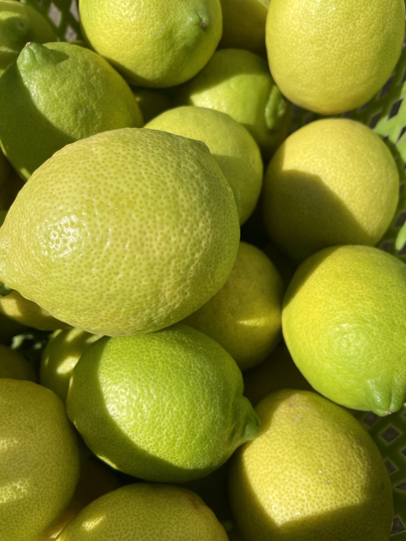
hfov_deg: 53.1
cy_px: 270
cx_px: 203
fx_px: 407
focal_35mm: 26
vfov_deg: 67.3
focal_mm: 4.2
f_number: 1.6
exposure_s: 1/4831
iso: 32
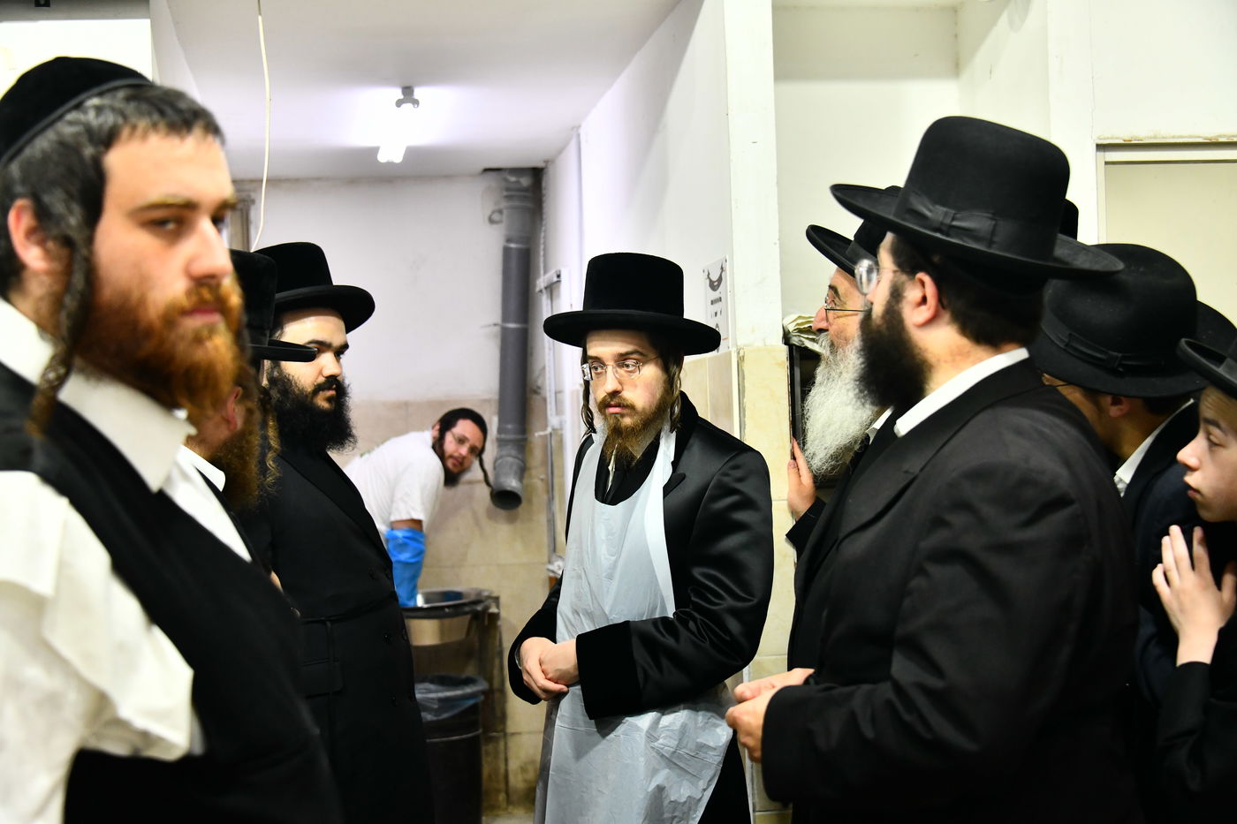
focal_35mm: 58
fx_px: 1993
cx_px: 618
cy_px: 412
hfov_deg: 34.5
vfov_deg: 23.4
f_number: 5
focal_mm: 58
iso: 2000
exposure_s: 1/160
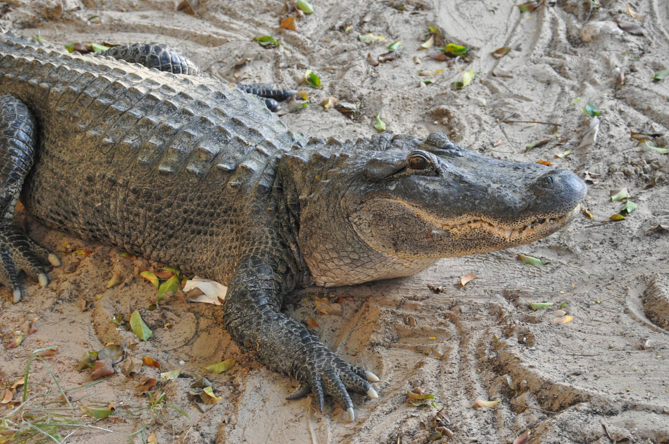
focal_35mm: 129
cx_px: 334
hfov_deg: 15.9
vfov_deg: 10.6
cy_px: 222
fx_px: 2395
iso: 1100
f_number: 5.6
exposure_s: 1/125
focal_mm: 86
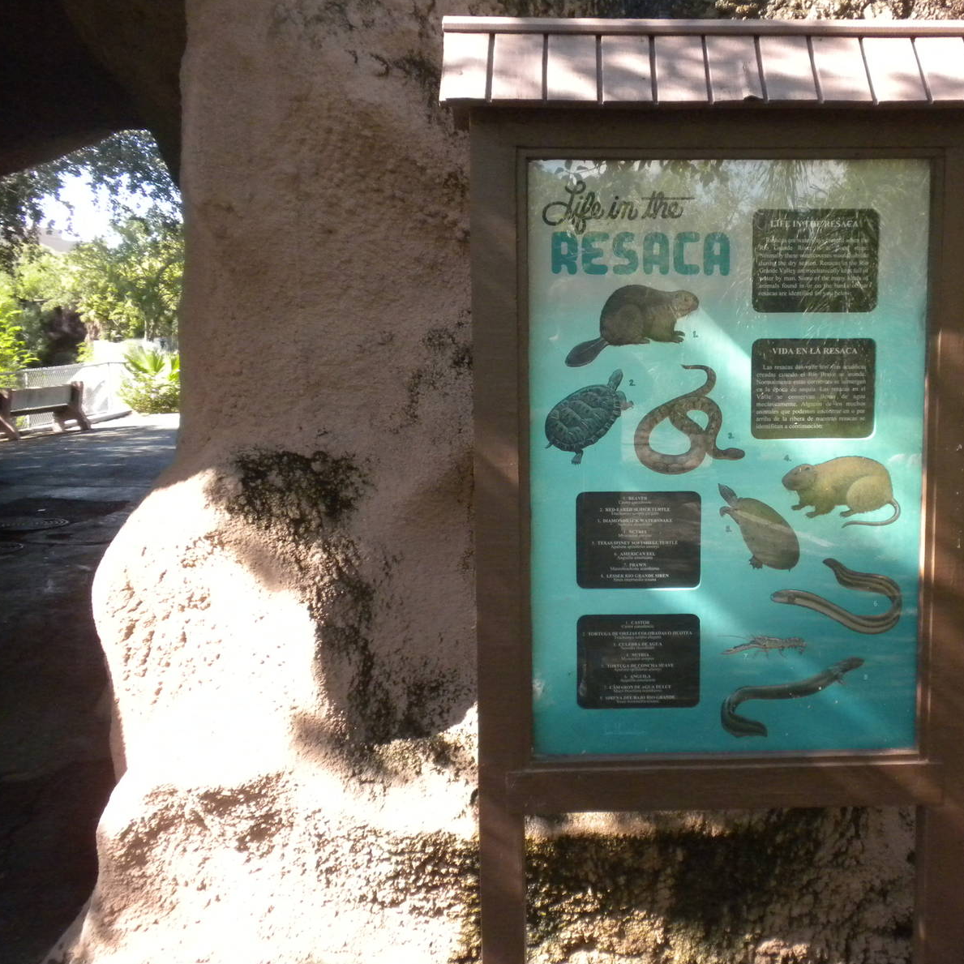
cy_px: 483
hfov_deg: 37.9
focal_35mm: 44
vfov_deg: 38.3
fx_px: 1386
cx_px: 639
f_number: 3.5
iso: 400
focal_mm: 6.6
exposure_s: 1/540
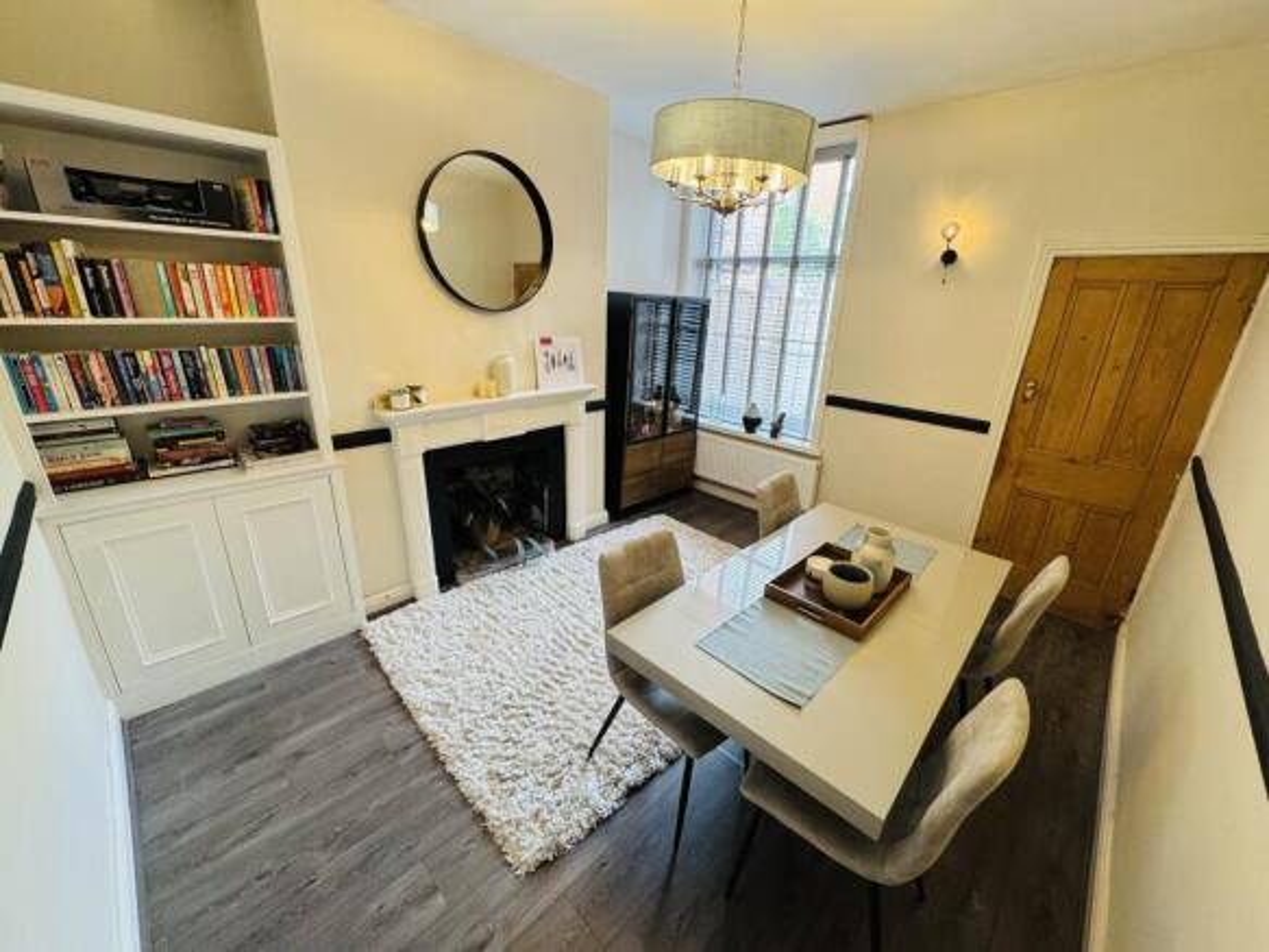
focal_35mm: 14
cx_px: 634
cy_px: 476
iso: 200
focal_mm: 2.22
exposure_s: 1/100
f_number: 2.2
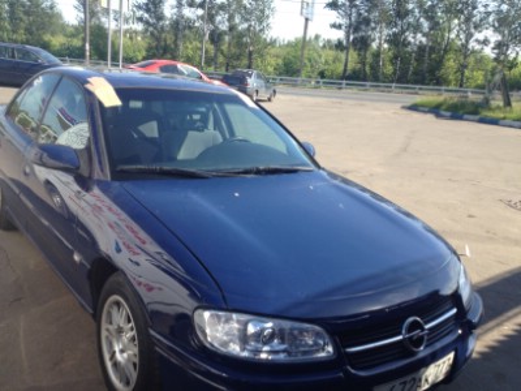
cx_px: 260
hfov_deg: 52.6
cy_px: 196
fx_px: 527
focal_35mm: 35
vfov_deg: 40.7
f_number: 2.4
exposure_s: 1/642
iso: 50
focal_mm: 4.28
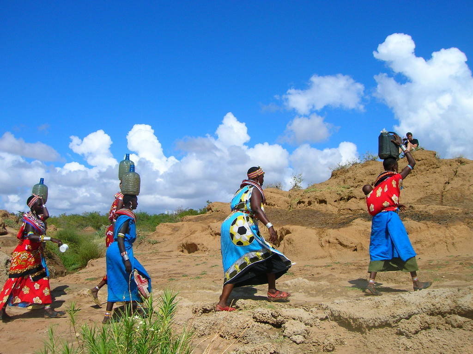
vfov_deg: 41.7
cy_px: 177
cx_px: 236
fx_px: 464
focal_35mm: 34
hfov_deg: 54.0
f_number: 4.9
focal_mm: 5.7
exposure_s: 1/997
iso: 71
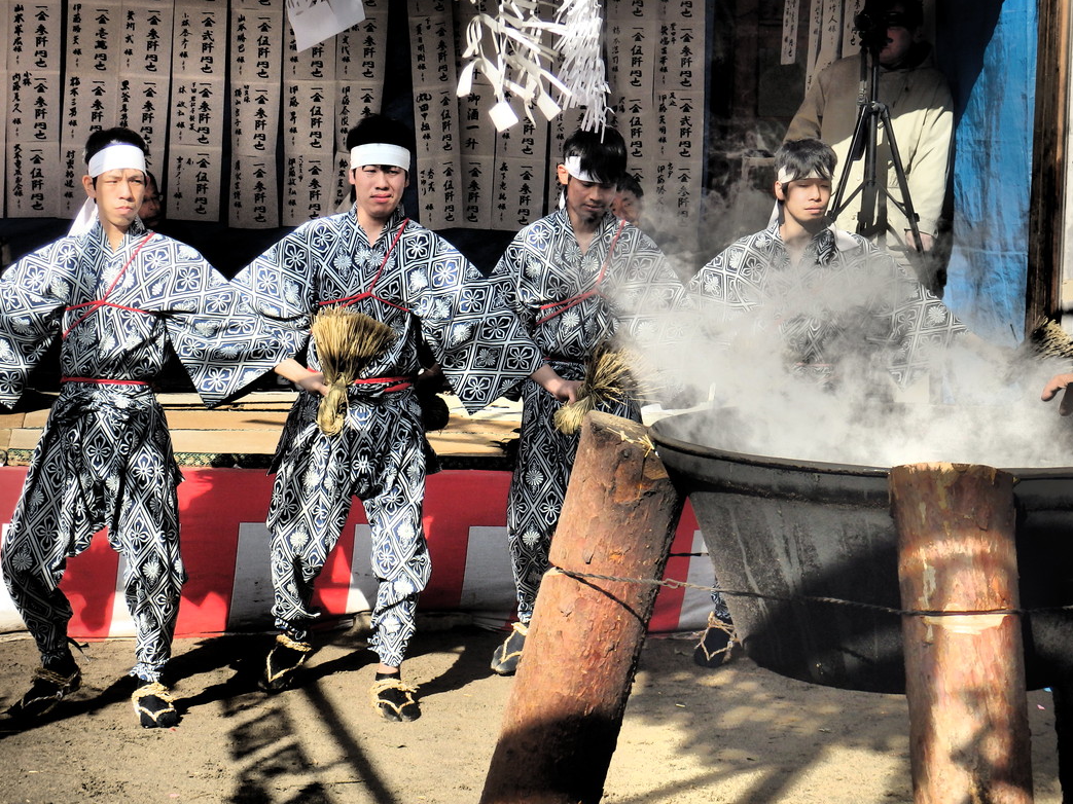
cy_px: 354
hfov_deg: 23.3
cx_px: 469
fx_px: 2603
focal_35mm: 84
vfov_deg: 17.6
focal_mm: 13.1
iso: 125
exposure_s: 1/640
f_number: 4.5
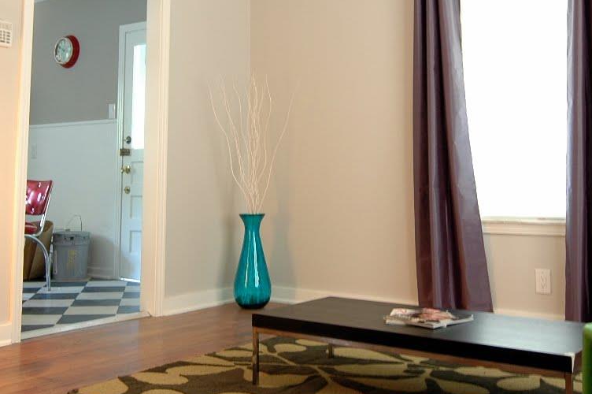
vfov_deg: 31.3
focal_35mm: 42
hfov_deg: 46.4
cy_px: 102
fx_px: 690
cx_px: 276
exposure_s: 1/15
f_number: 2.8
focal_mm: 14
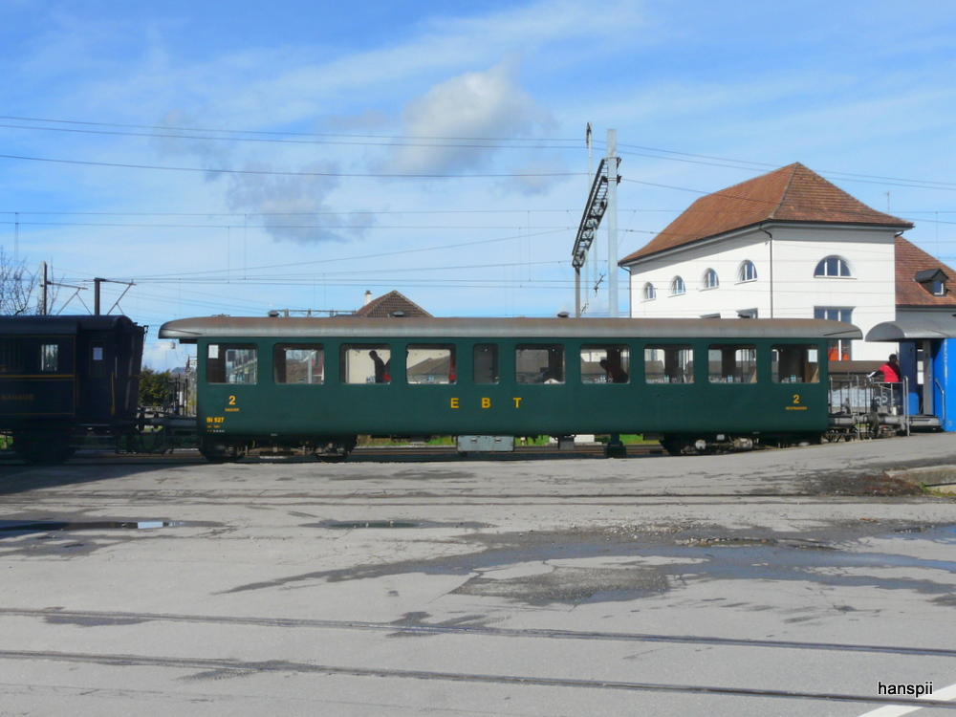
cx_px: 478
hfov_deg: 46.8
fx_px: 1105
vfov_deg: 36.0
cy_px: 358
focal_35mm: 40
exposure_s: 1/500
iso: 100
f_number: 6.3
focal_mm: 6.5
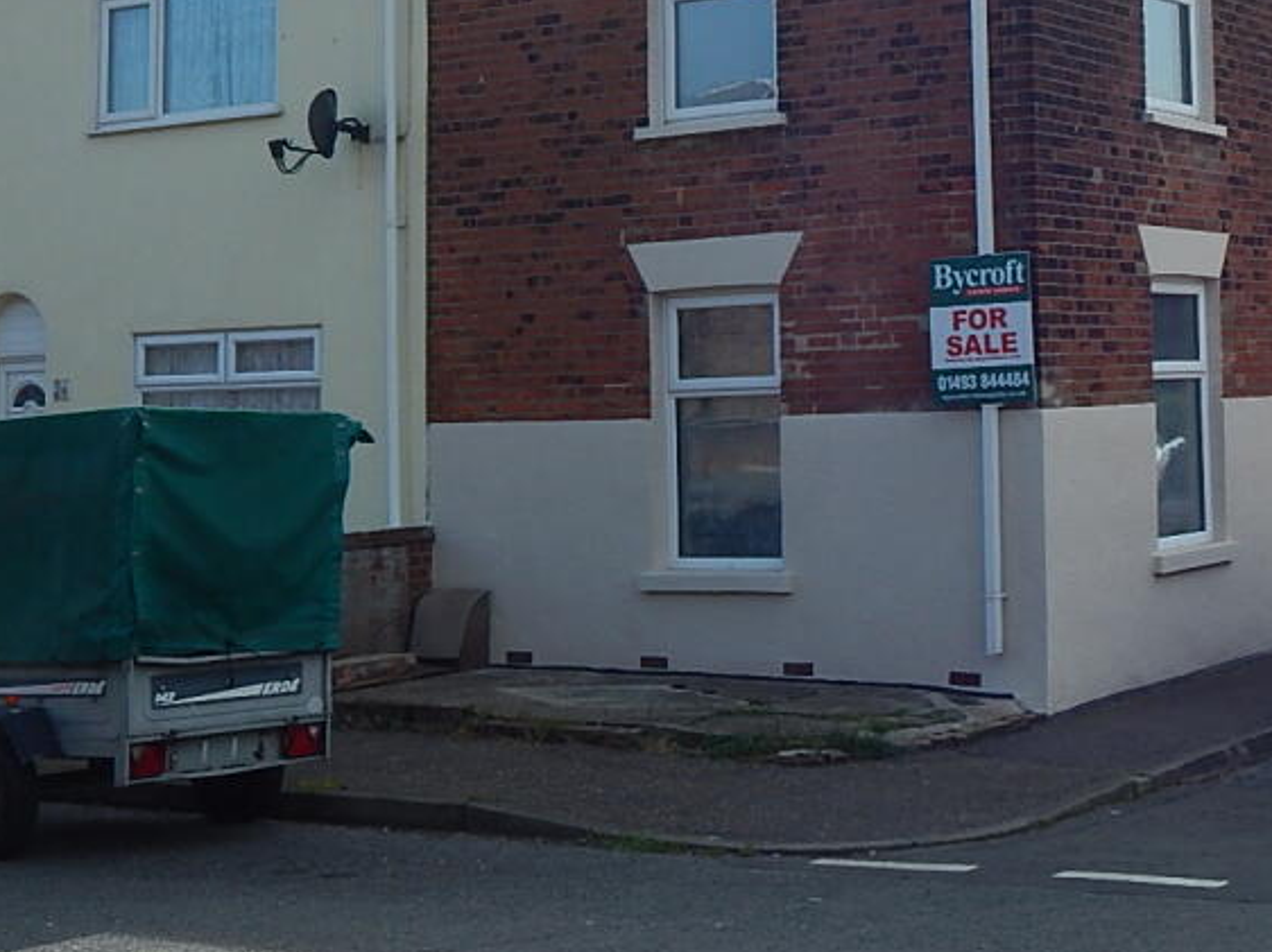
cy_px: 154
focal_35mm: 62
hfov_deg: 29.9
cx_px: 1148
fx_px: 2277
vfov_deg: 23.2
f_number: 3.3
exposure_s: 1/1250
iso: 125
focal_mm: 6.1
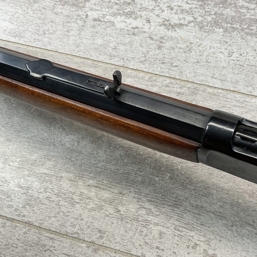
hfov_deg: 46.4
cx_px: 174
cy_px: 129
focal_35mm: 35
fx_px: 294
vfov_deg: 47.2
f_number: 1.8
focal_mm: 3
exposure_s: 1/120
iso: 20
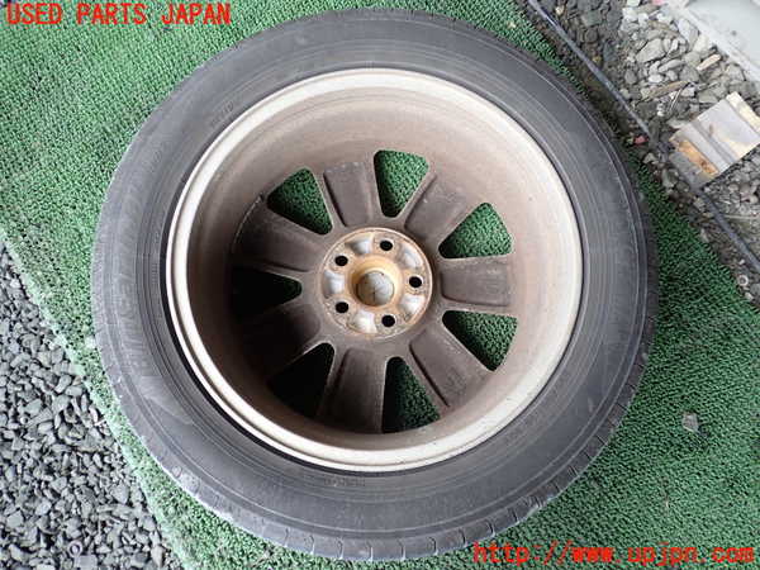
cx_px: 380
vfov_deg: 46.8
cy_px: 285
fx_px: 659
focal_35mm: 30
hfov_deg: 60.0
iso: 160
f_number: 2.3
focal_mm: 5.4
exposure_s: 1/125
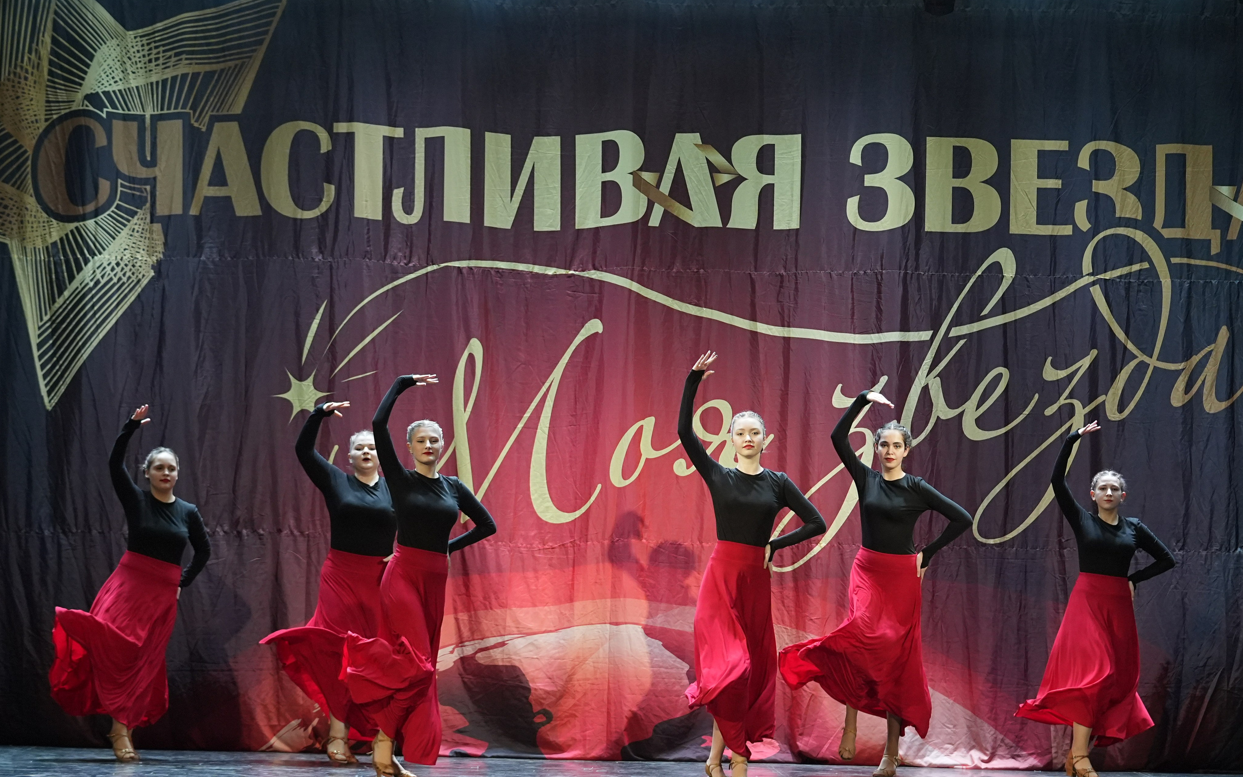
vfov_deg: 11.4
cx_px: 623
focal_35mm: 115
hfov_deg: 18.1
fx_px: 3896
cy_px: 409
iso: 2500
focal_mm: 75
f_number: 2.8
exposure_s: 1/400
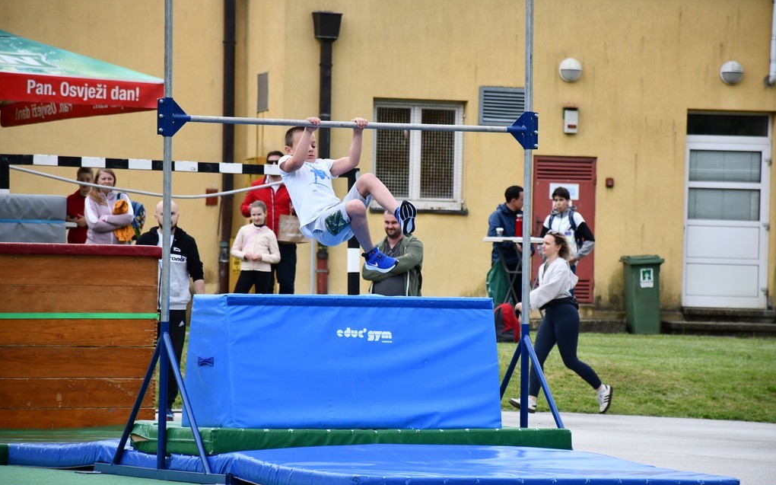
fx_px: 4546
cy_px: 239
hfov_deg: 9.8
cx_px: 388
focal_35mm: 215
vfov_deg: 6.1
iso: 800
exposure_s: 1/1000
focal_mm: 140
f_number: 5.6
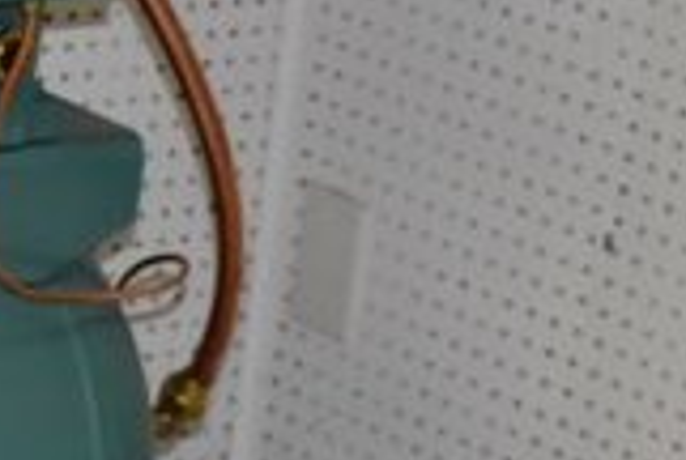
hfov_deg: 7.9
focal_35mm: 250
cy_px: 181
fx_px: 4773
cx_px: -571
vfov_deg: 5.5
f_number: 5.6
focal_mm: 38
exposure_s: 1/60
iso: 1800
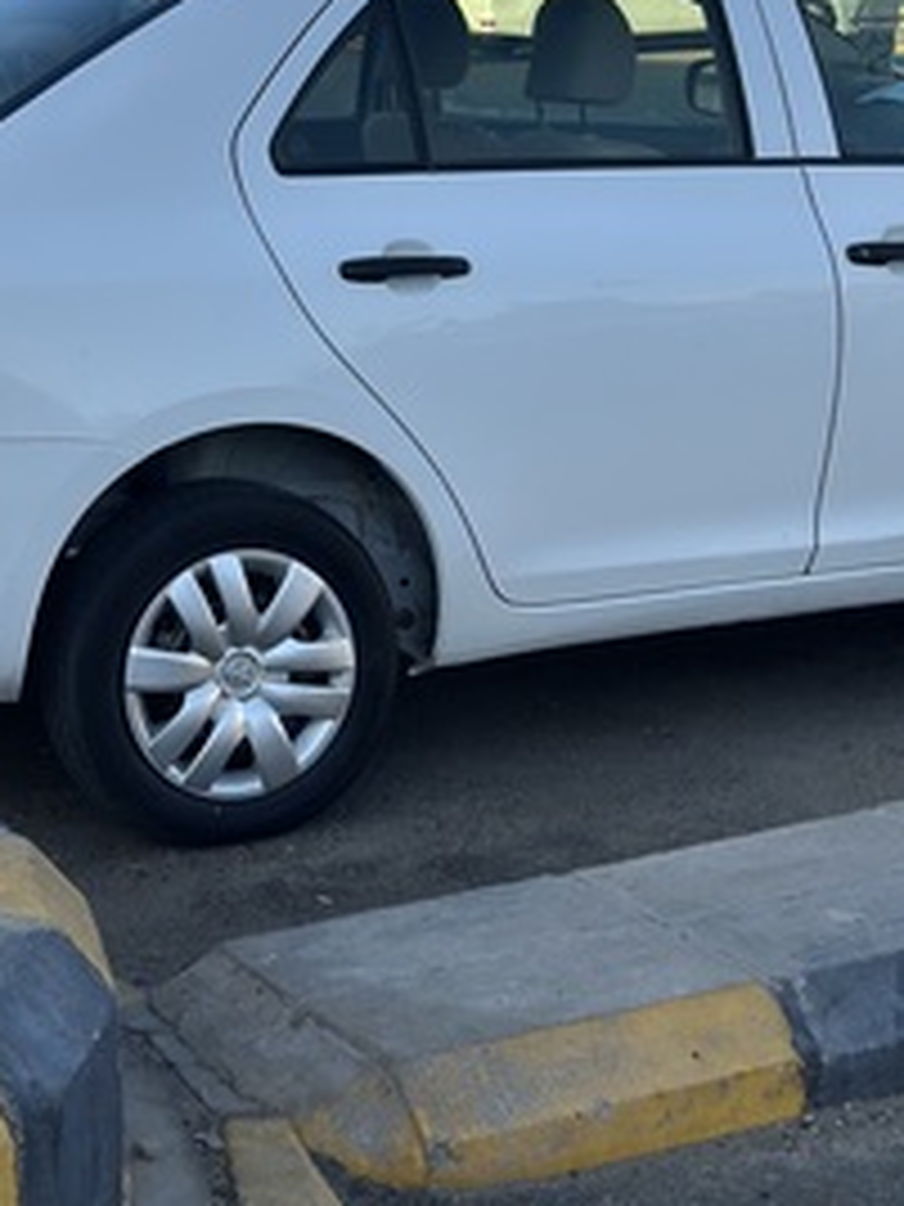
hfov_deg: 17.9
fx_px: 2855
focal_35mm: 82
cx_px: 223
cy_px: 326
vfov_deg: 23.6
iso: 80
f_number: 1.78
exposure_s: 1/3155
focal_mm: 6.86
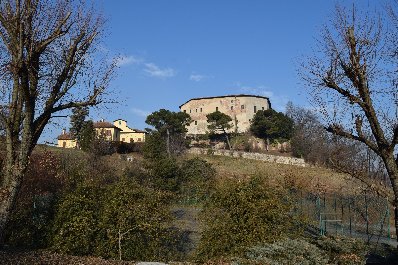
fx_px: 298
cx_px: 199
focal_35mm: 27
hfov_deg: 67.4
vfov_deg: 47.9
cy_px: 132
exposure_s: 1/640
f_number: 8
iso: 200
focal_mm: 18
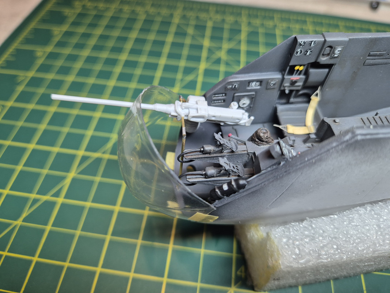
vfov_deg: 58.9
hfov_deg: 73.9
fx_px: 259
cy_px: 146
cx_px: 195
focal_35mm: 23
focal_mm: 5.4
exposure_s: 1/100
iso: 160
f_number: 1.8
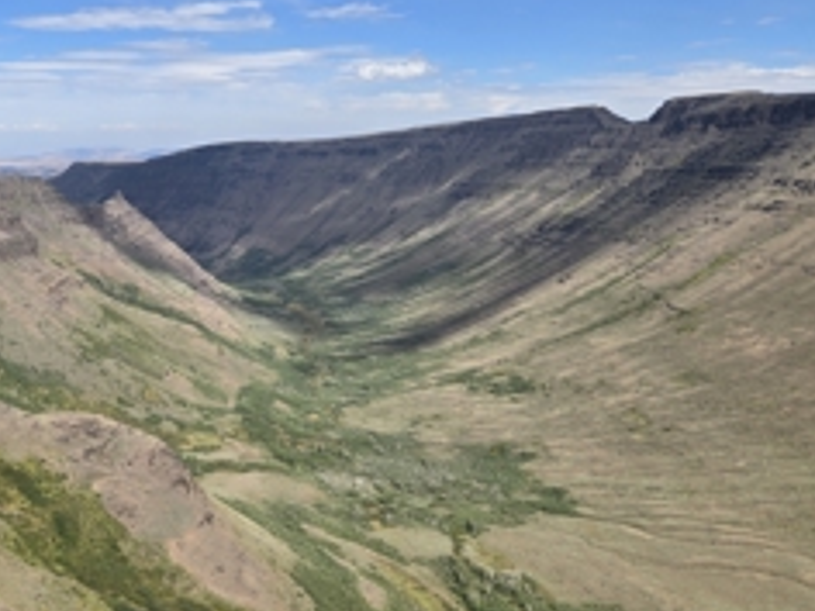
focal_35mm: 39
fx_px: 918
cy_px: 242
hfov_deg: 46.1
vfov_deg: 36.7
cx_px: 200
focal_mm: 5.4
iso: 25
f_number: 1.8
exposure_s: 1/2579
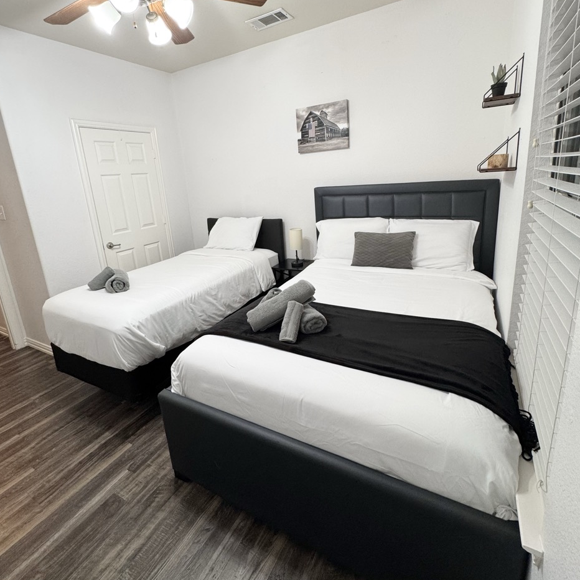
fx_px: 322
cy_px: 250
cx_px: 284
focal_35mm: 17
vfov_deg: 83.5
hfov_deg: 84.0
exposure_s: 1/60
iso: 200
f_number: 2.2
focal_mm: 2.22
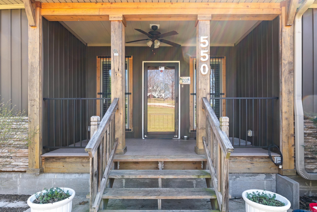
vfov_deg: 63.2
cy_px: 106
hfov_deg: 85.4
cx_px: 158
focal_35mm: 20
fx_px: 172
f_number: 9
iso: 200
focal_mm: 13
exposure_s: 1/10
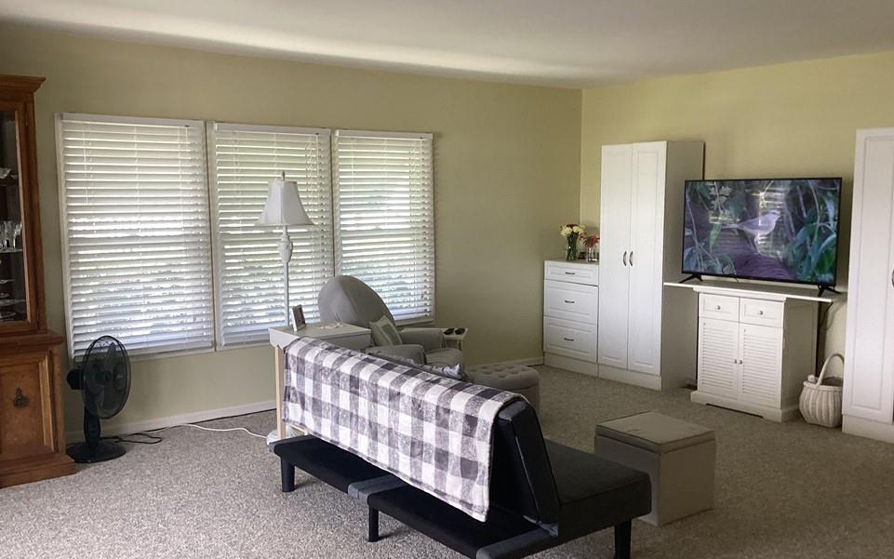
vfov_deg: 36.3
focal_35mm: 35
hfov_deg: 55.3
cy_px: 290
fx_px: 853
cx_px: 461
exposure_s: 1/60
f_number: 2.4
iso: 64
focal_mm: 3.3
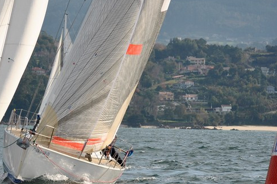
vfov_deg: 5.5
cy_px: 55
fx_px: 1907
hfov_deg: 8.3
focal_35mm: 248
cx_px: 30
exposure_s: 1/500
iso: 100
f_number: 5.6
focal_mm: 90
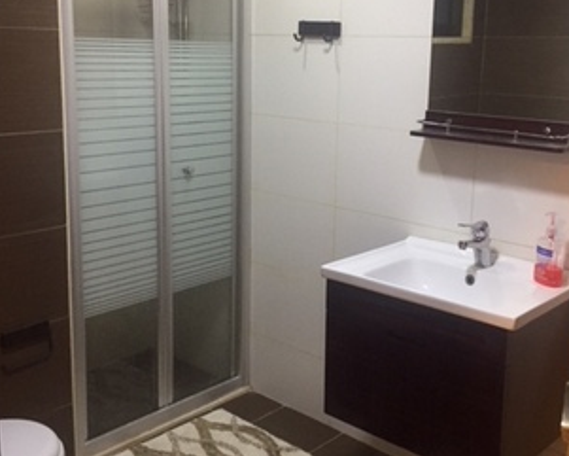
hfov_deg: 42.9
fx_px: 724
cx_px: 305
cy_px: 194
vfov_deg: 34.8
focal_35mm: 43
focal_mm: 4.15
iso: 200
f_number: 2.2
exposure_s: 1/33
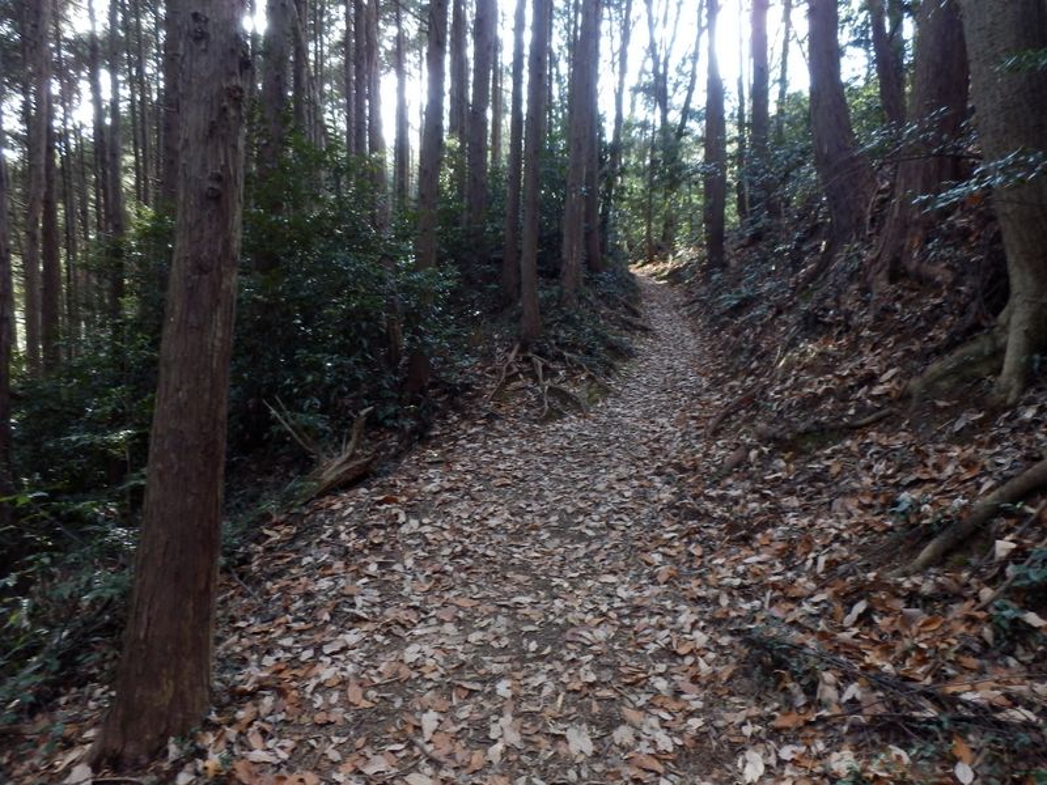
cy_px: 392
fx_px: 726
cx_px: 524
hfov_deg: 71.6
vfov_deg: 56.8
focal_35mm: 24
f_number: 3
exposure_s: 1/30
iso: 160
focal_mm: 4.2
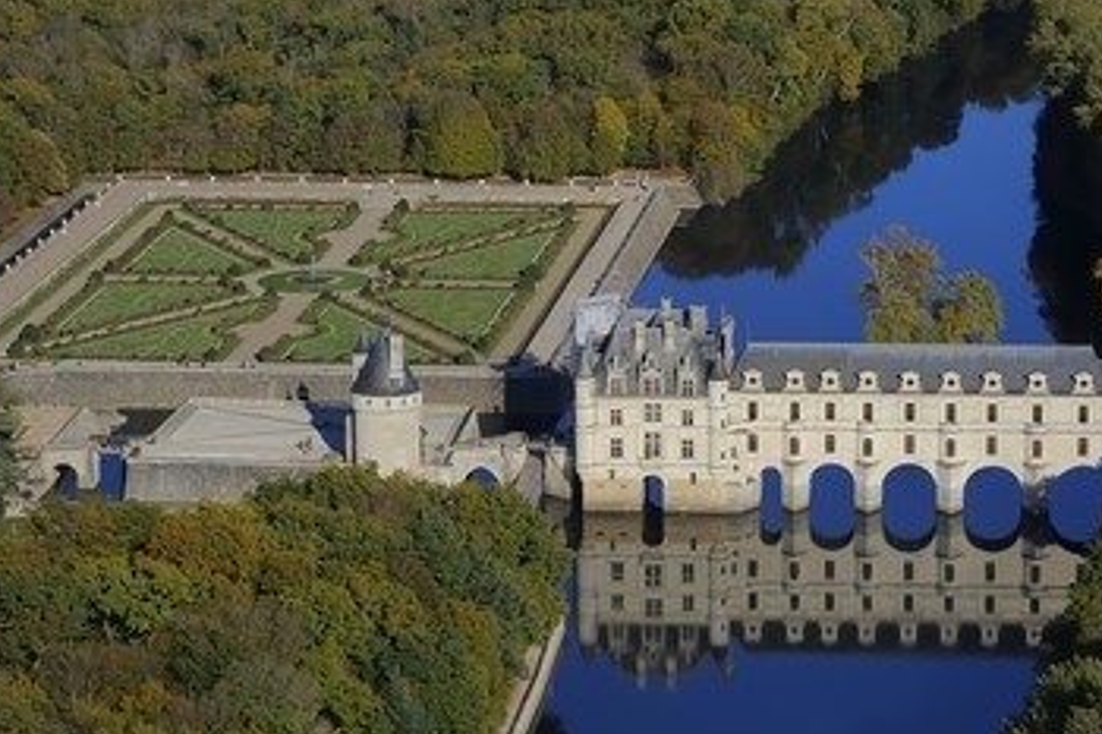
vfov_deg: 9.5
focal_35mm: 144
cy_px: 428
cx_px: 614
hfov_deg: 14.3
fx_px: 4406
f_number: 10
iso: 400
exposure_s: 1/1000
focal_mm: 120
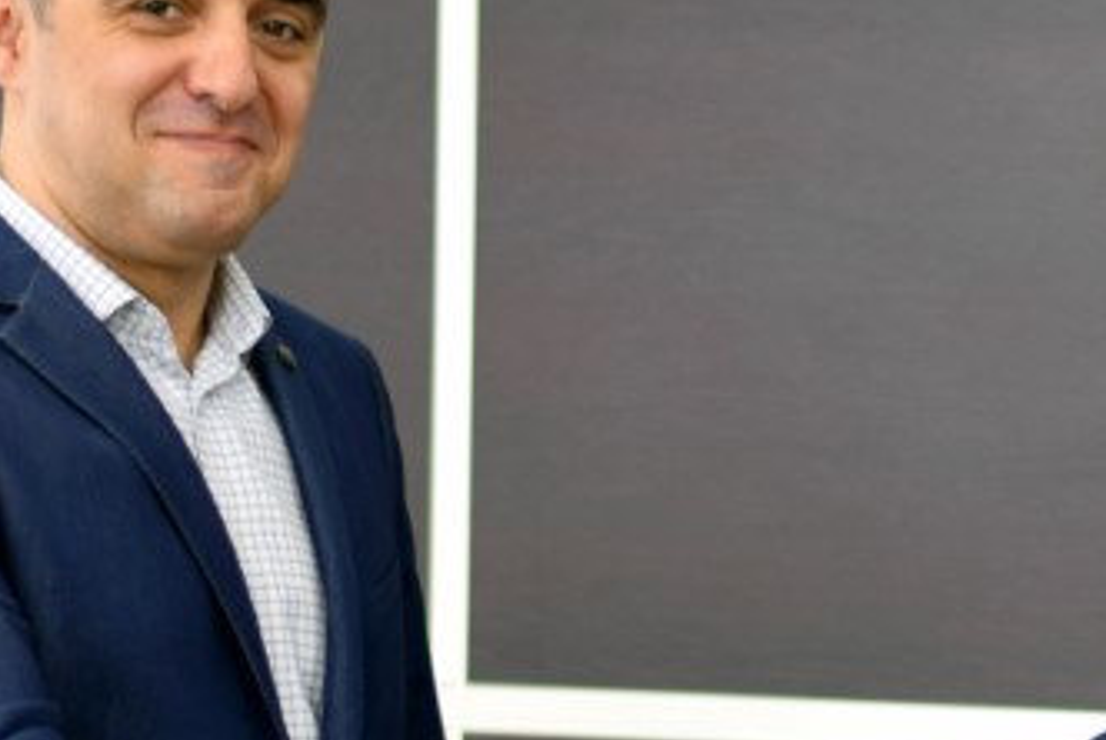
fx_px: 7995
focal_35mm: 260
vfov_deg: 5.3
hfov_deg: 7.9
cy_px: 500
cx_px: 1249
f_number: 1.8
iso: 200
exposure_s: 1/100
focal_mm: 50
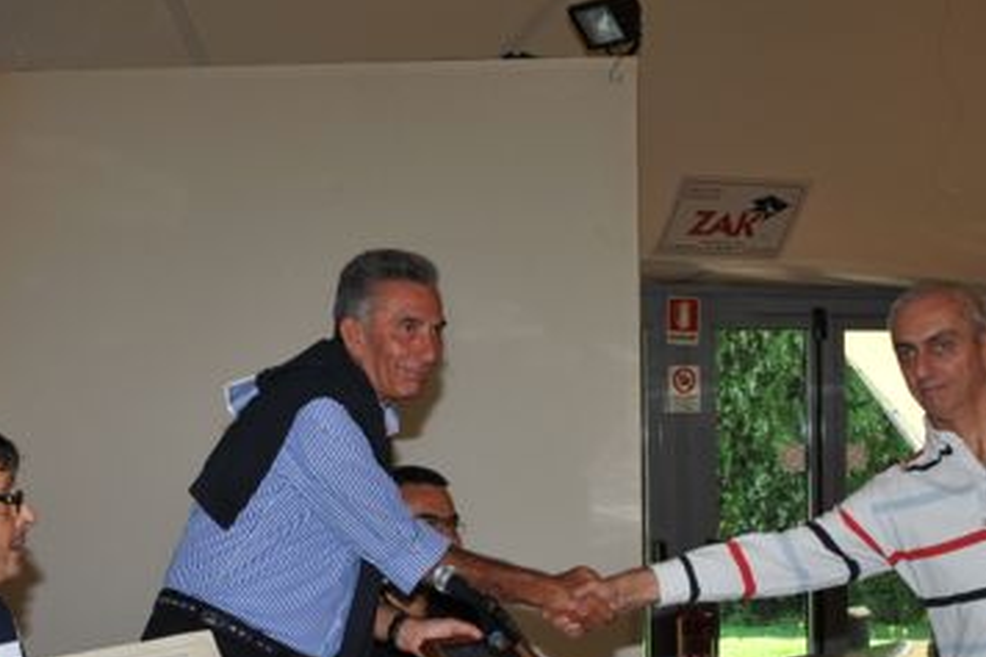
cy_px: 535
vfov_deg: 16.7
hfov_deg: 25.1
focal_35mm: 81
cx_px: 499
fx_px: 2217
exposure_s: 1/50
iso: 400
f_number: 13
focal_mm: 45
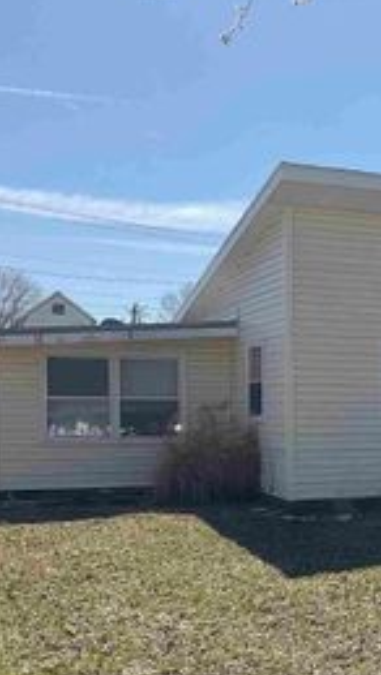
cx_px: 517
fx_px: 1094
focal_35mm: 61
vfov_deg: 34.0
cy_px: 452
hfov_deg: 18.2
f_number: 1.8
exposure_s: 1/1912
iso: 16
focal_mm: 3
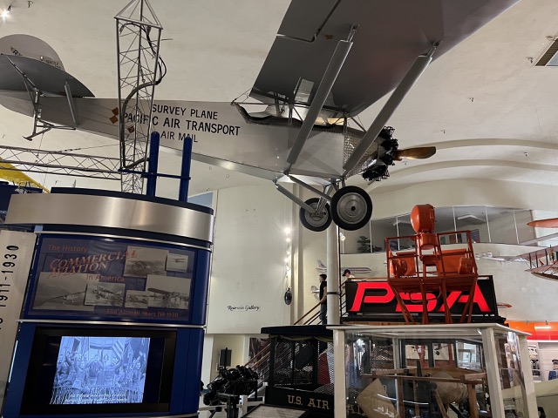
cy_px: 209
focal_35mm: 26
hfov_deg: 67.3
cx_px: 279
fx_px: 419
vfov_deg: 53.1
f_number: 1.5
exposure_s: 1/60
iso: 400
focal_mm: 5.7
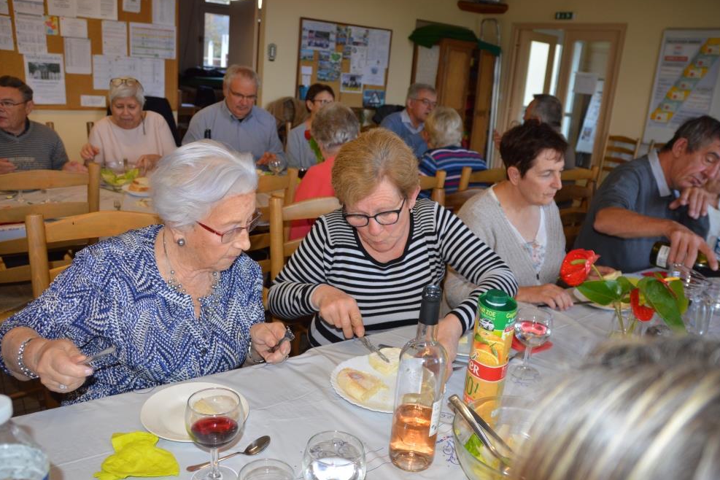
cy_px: 240
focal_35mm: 28
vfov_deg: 46.4
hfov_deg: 65.5
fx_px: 560
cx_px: 369
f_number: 4
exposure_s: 1/100
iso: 400
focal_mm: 18
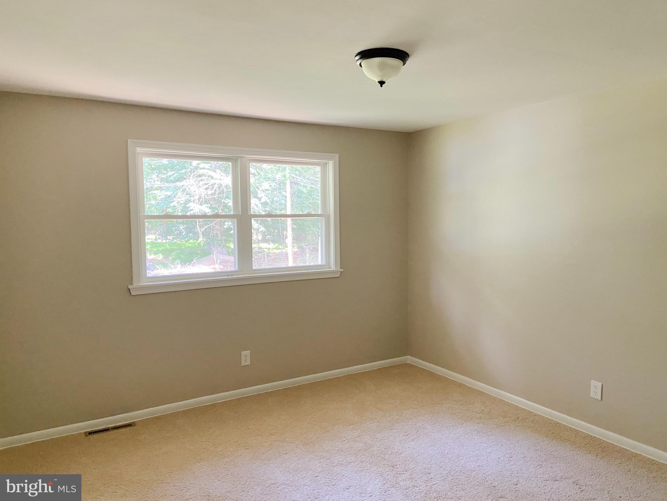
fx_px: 501
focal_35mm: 26
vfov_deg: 53.1
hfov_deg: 67.3
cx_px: 334
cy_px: 250
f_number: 1.8
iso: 320
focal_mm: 4.25
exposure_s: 1/60
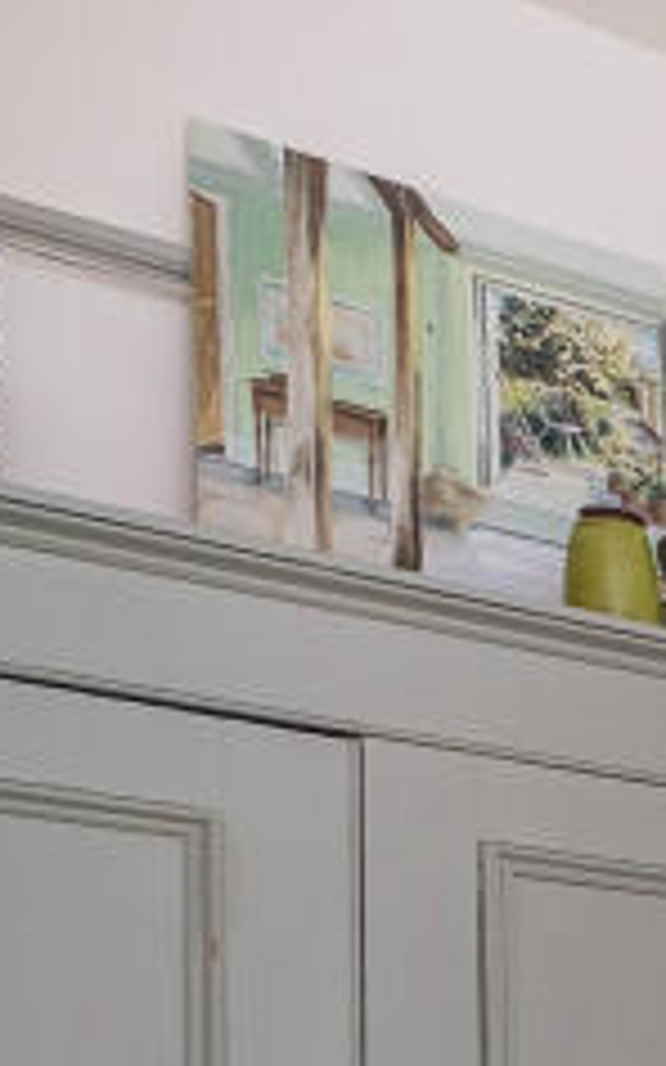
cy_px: 1388
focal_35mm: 66
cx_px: 1881
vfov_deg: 26.4
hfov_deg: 12.1
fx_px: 1918
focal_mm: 10
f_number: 6.4
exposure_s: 1/40
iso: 320
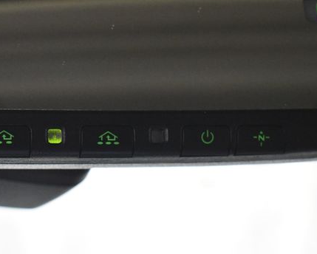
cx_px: 115
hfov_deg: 17.1
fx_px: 1052
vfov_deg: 13.8
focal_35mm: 112
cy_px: 134
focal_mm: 40
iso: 3200
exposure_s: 1/80
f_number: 4.8
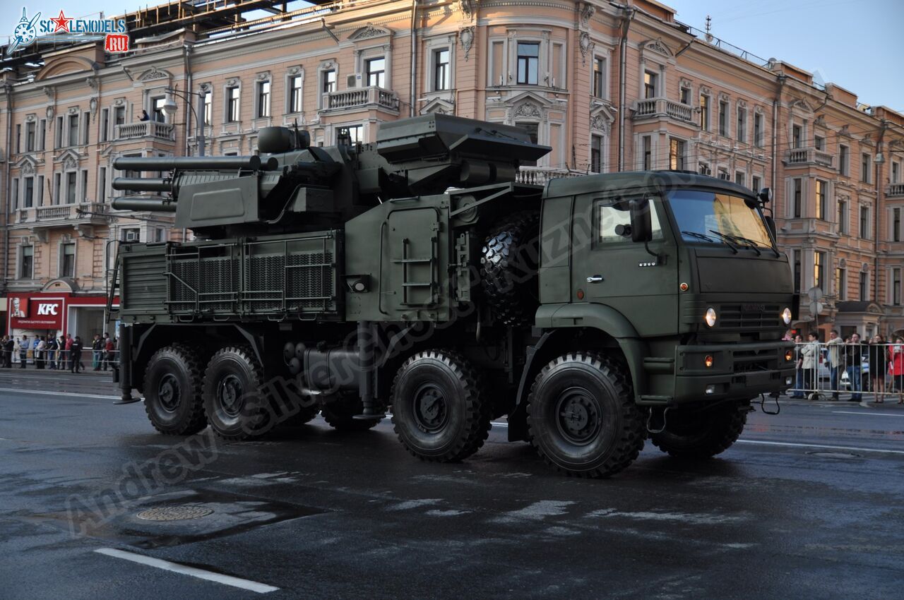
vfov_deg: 28.9
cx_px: 452
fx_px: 1166
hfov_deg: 42.4
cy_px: 300
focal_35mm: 46
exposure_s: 1/500
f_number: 2.8
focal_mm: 31
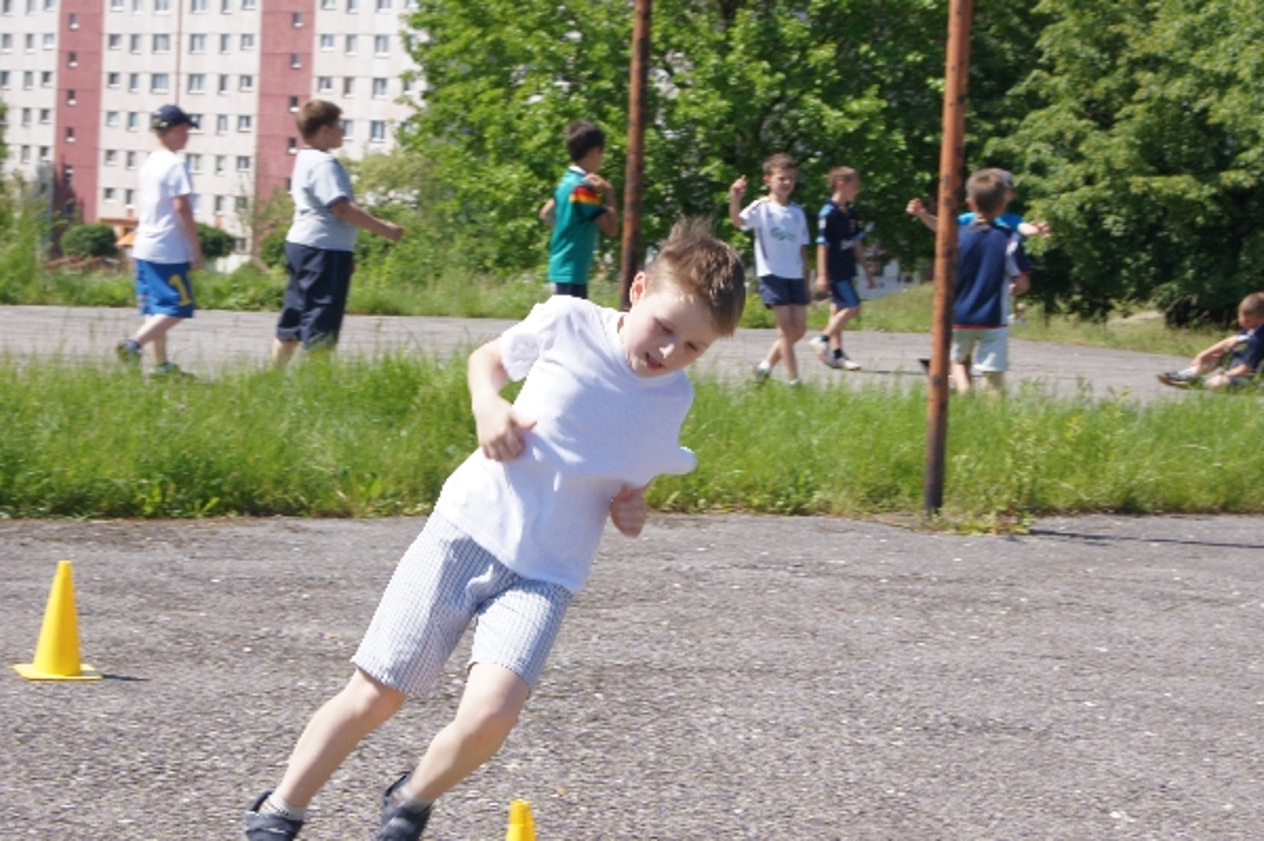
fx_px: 2894
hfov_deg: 24.6
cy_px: 420
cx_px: 632
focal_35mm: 82
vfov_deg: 16.5
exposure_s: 1/160
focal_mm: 55
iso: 200
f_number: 13
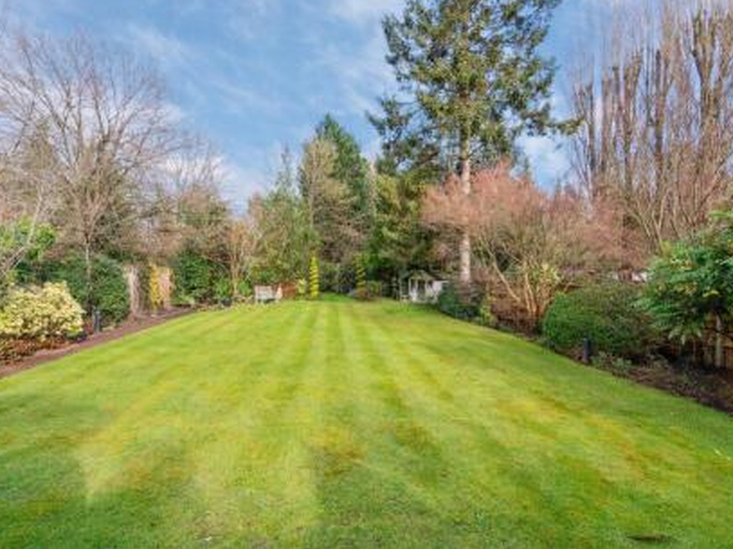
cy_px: 266
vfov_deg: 71.5
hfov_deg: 87.7
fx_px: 381
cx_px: 349
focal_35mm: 18
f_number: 11
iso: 640
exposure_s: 1/100
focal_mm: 16
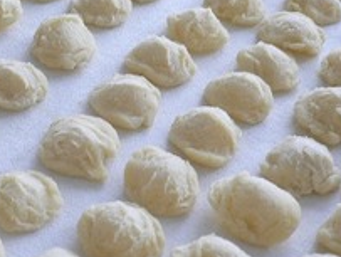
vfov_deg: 16.9
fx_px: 849
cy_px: 14
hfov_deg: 22.3
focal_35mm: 86
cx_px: 50
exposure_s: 1/20
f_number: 2.8
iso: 100
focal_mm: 5.8
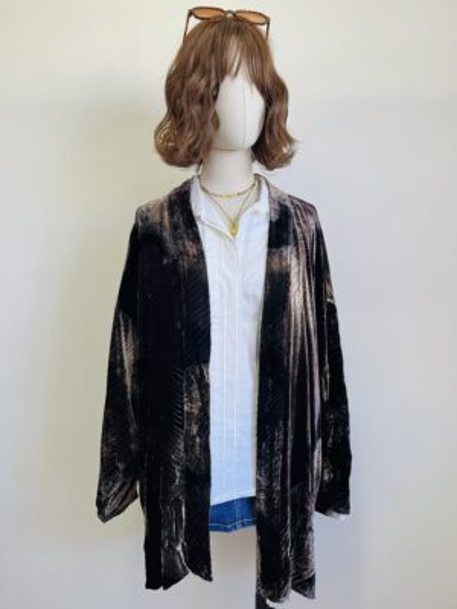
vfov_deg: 67.3
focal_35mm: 26
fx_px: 458
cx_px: 228
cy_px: 304
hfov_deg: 53.1
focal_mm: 5.1
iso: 200
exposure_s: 1/60
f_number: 1.6
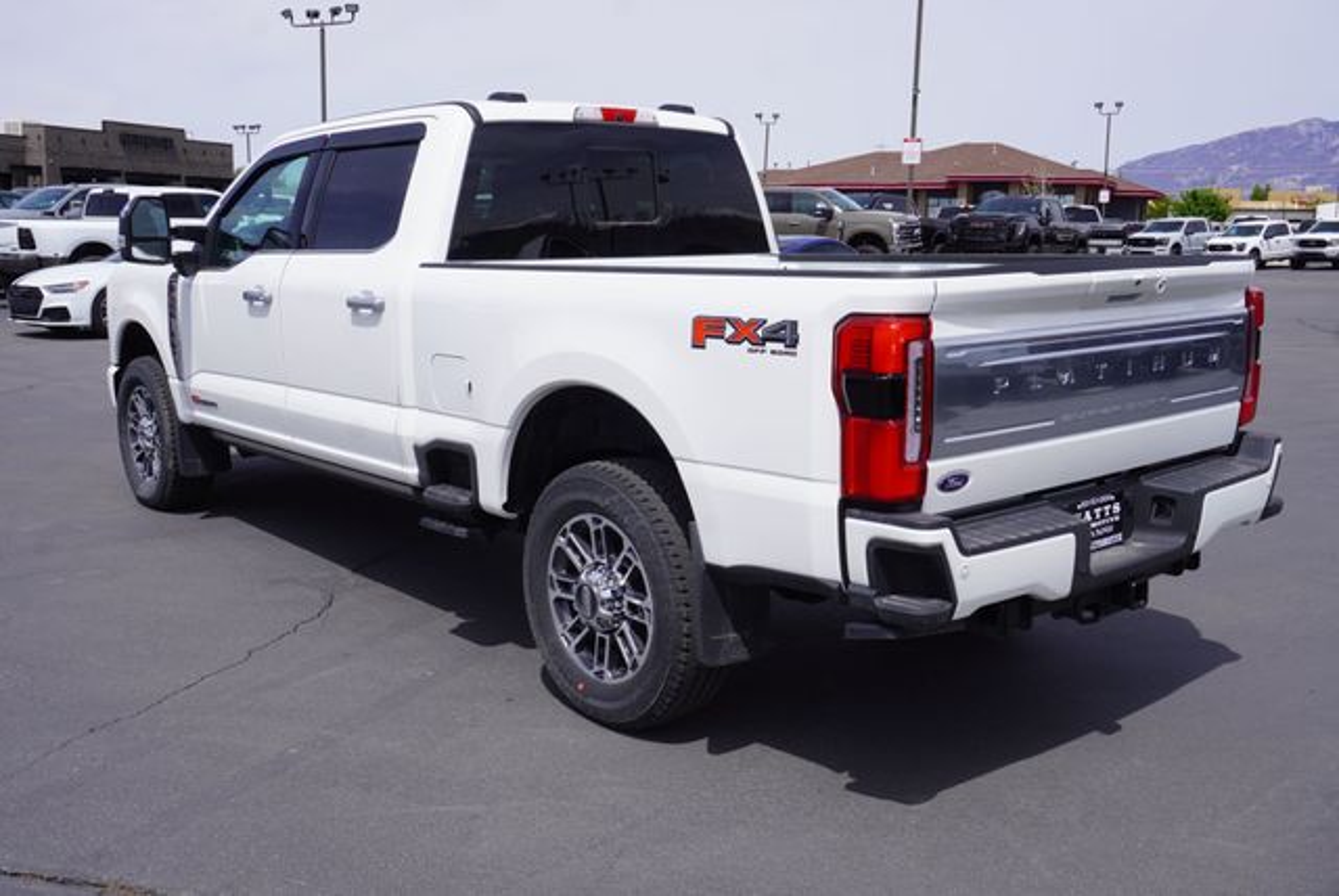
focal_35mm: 34
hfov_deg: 55.1
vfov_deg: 38.4
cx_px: 670
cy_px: 448
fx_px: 1284
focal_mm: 23
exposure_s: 1/200
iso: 100
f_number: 10
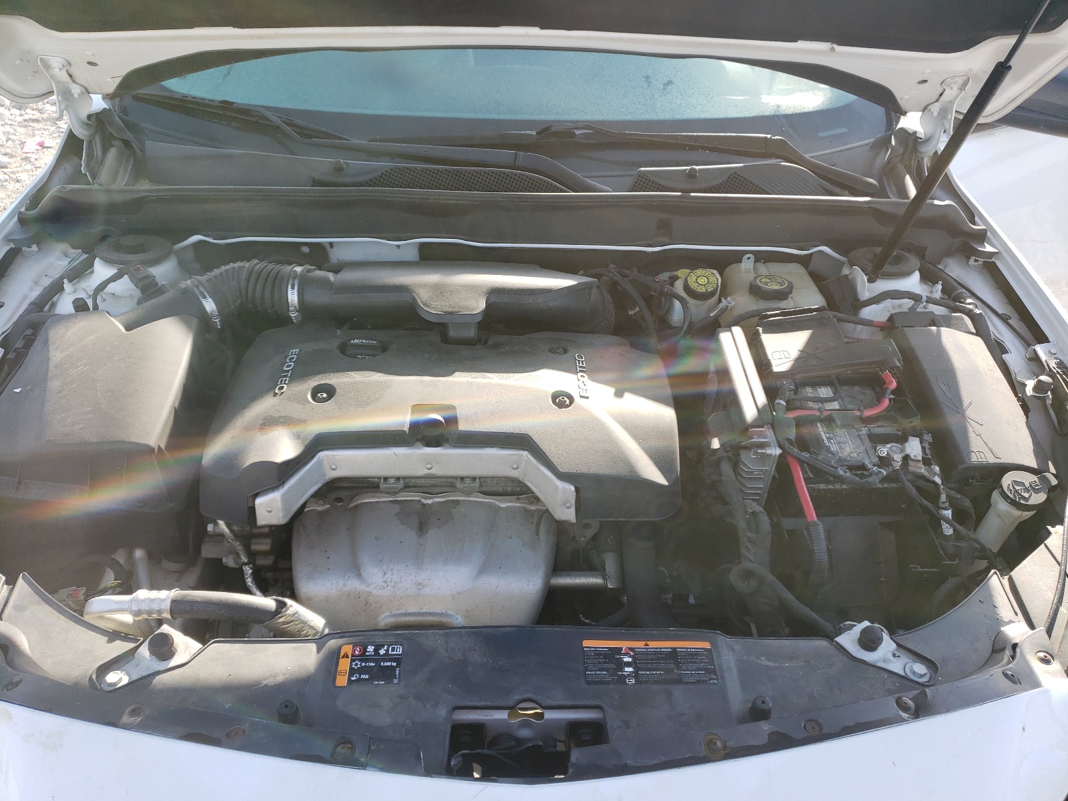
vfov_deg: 53.1
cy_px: 400
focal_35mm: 26
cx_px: 534
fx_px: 802
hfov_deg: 67.3
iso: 50
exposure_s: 1/526
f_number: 1.5
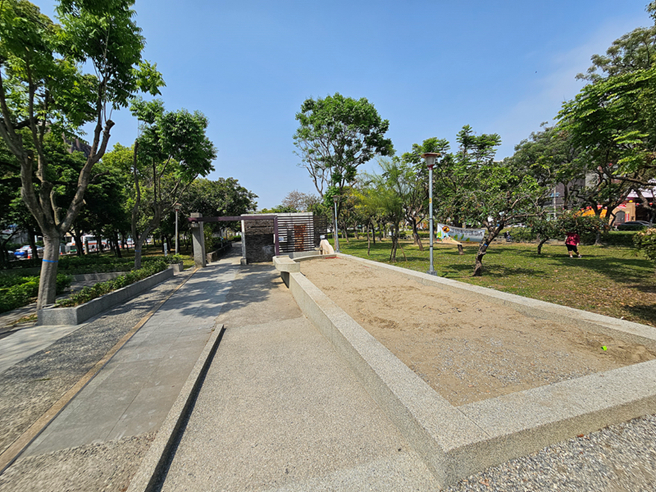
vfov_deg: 89.9
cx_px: 328
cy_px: 246
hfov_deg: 106.2
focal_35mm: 13
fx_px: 246
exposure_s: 1/3220
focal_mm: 2.2
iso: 50
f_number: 2.2
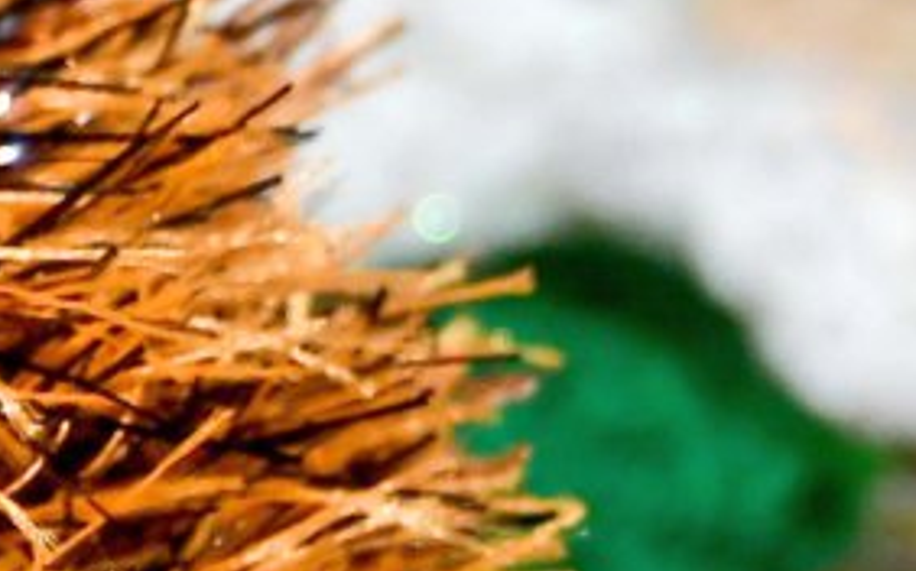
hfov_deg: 5.0
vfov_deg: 3.4
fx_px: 9700
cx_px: -2196
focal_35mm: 389
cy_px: 725
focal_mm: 35
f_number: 4.5
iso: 800
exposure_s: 1/50
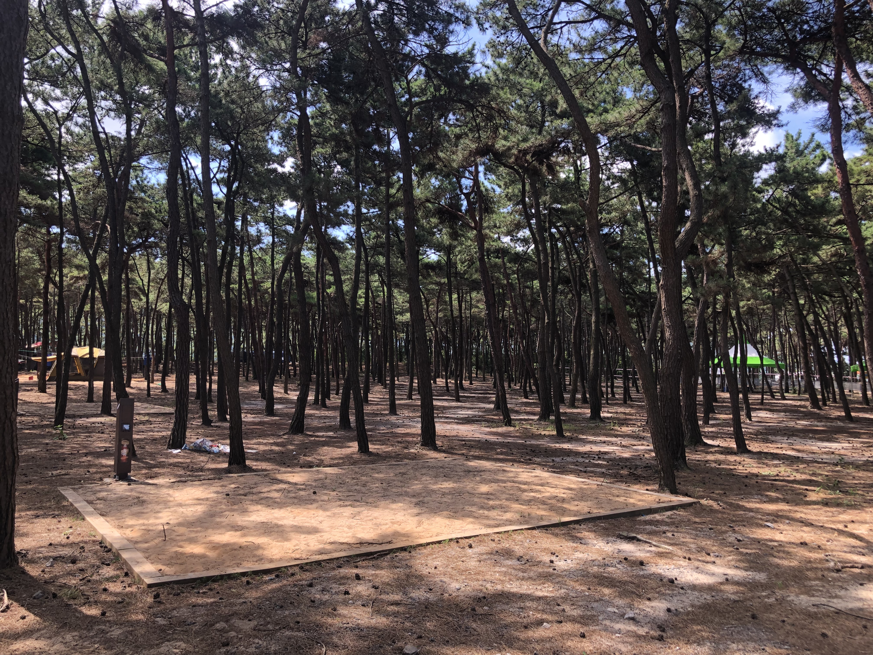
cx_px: 436
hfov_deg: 63.4
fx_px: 706
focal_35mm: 28
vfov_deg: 49.7
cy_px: 328
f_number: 1.8
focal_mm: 3.99
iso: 20
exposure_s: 1/225
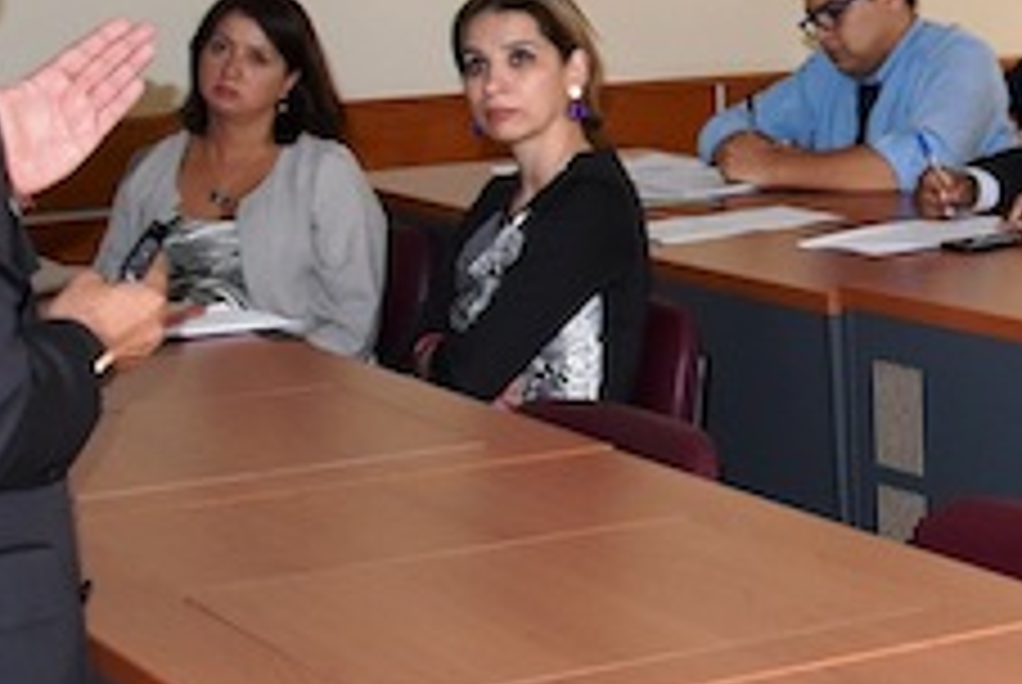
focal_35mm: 107
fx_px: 3041
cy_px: 76
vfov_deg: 12.7
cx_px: 1508
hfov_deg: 17.3
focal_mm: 18
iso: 800
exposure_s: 1/60
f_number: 4
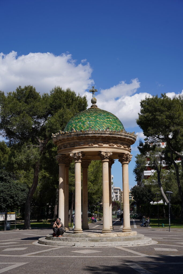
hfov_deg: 26.9
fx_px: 383
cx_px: 92
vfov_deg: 39.4
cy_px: 137
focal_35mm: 50
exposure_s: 1/800
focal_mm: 50.2
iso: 100
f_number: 6.3
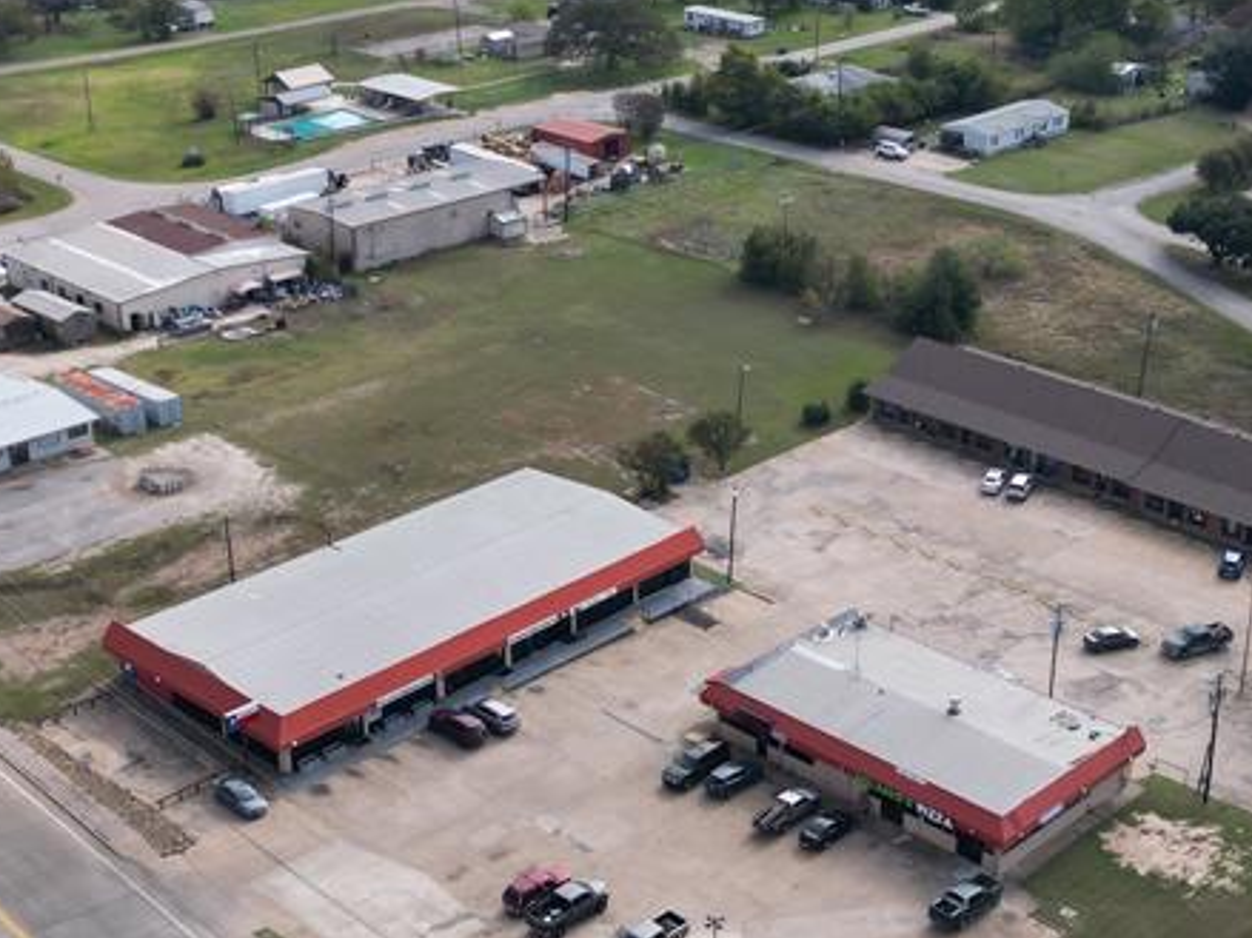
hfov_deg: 34.3
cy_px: 488
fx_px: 2025
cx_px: 730
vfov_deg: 26.1
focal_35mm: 56
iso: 200
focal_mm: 6.72
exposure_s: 1/3000
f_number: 1.7
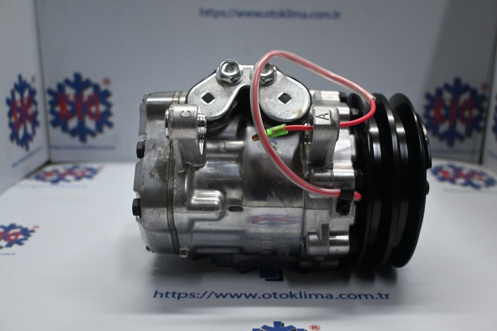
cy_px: 166
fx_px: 518
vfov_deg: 35.5
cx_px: 248
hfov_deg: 51.3
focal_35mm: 38
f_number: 4.2
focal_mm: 25
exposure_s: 1/125
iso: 800
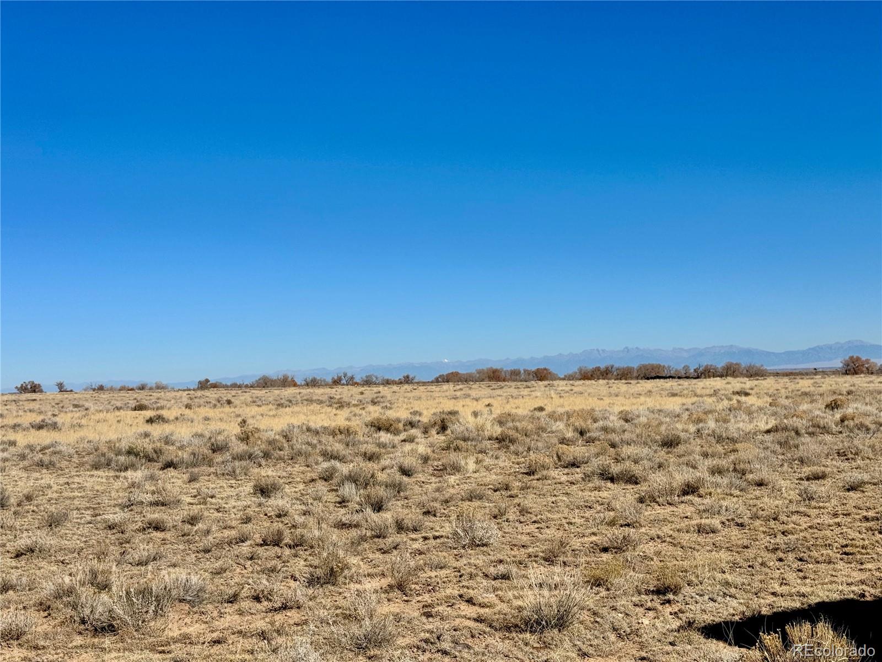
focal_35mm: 48
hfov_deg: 39.7
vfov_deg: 30.3
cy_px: 331
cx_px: 441
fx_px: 1223
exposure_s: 1/9009
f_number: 1.78
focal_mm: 6.76
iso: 64
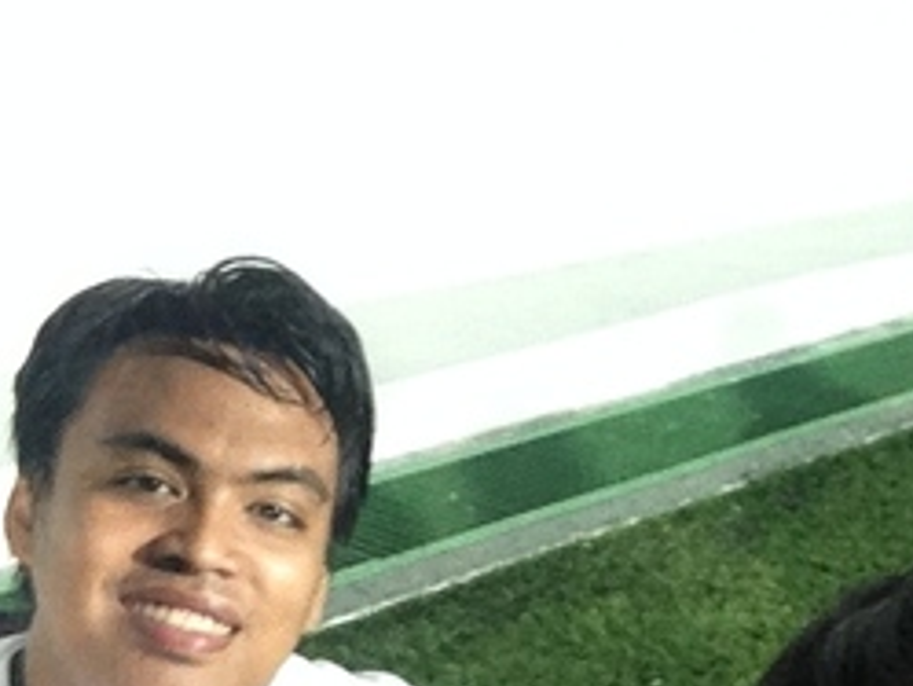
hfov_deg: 21.2
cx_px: 847
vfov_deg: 16.1
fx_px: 2375
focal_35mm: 90
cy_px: 671
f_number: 2.4
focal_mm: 2.18
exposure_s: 1/30
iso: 125
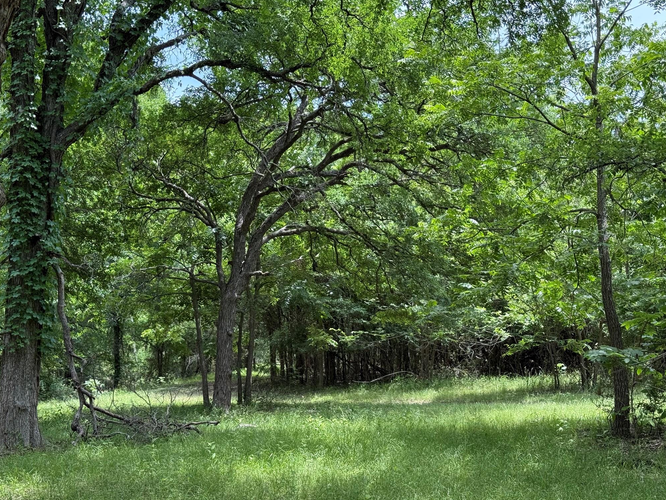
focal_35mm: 49
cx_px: 327
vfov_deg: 29.7
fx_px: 943
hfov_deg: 38.9
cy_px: 247
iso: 100
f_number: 1.78
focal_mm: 6.76
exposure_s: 1/641
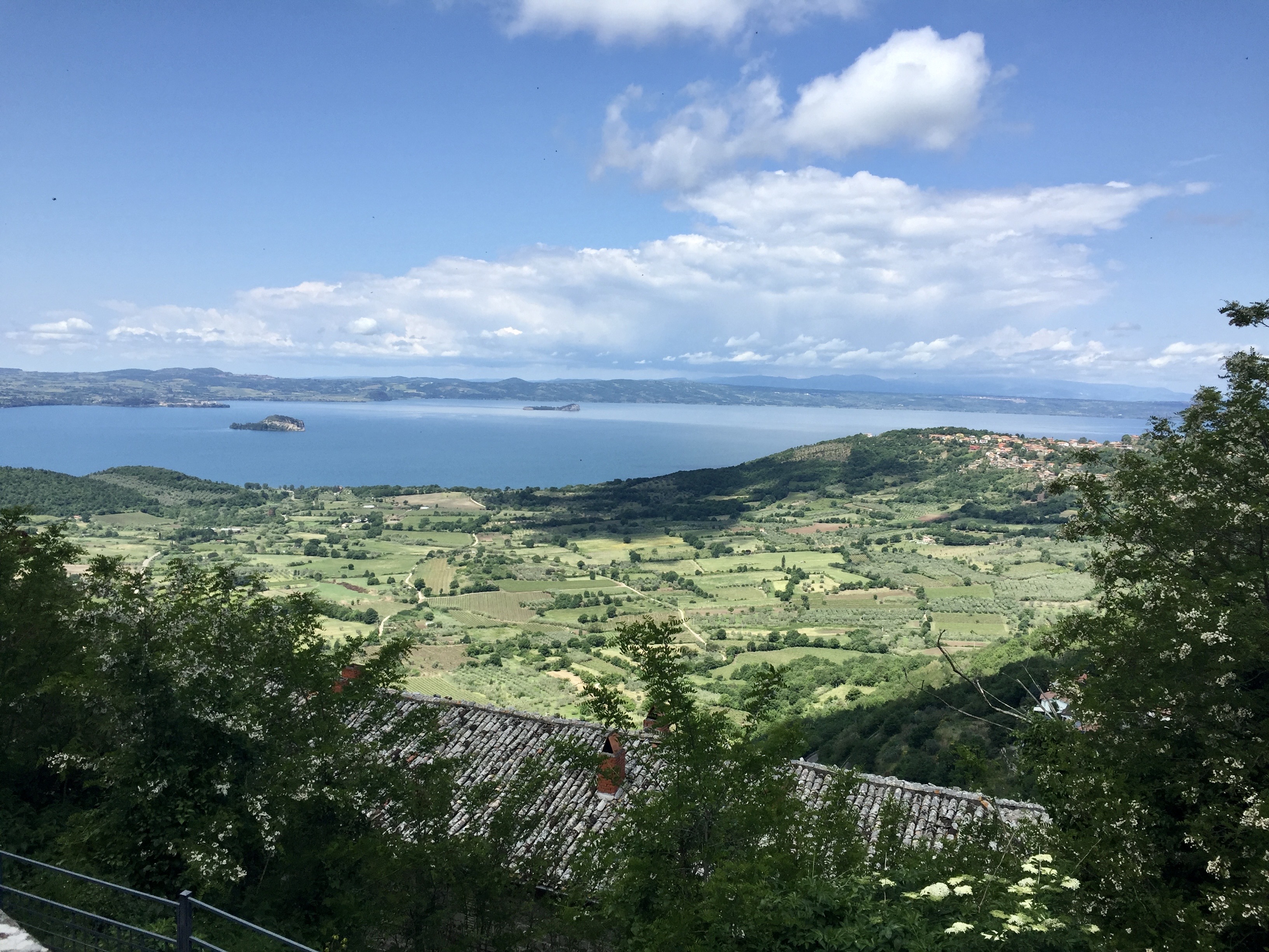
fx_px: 1063
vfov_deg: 48.2
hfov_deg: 61.7
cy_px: 476
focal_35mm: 29
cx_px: 634
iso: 32
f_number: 2.2
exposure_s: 1/1883
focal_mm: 4.15
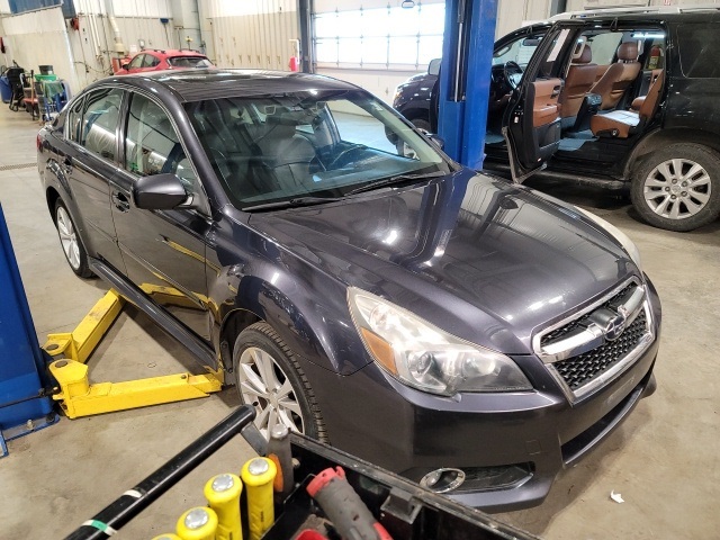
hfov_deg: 69.4
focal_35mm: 25
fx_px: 520
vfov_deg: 54.9
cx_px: 360
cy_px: 270
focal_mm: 7
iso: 682
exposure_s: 1/60
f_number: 1.8
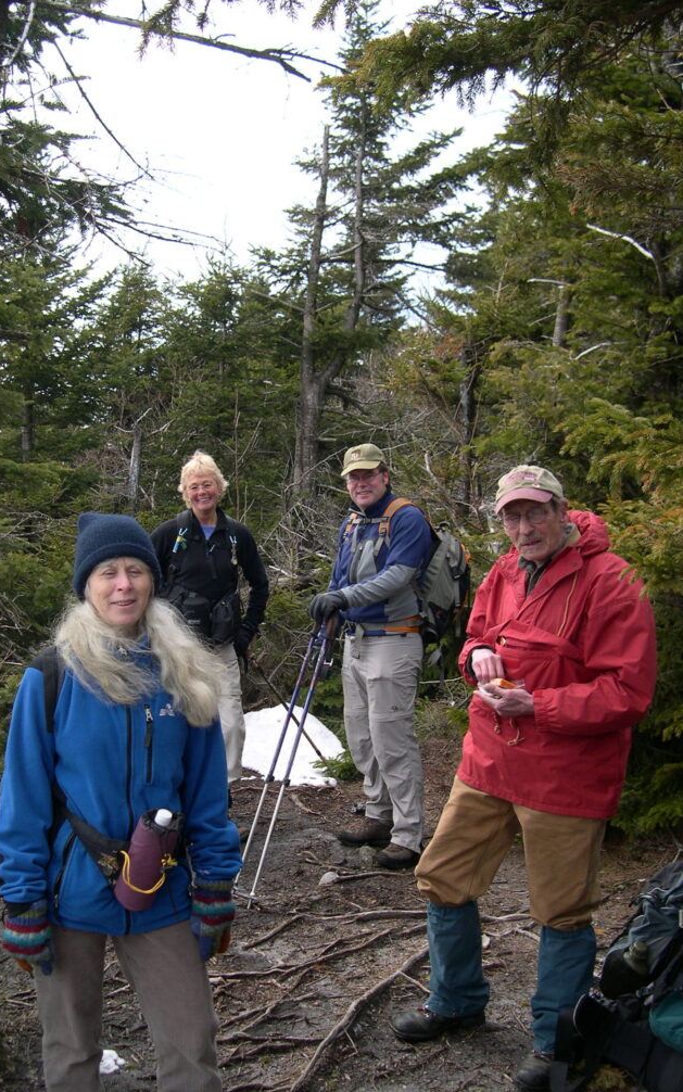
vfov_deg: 48.2
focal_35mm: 41
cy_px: 537
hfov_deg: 31.2
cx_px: 274
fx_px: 1221
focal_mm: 8
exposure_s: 1/456
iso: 100
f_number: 2.8
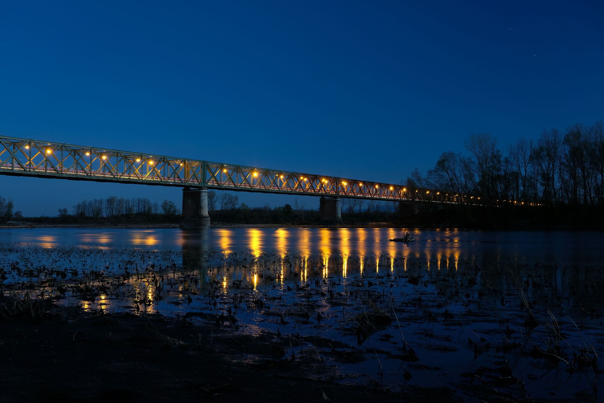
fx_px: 503
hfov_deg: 61.9
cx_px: 302
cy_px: 202
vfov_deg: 43.6
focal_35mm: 30
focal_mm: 20.2
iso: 200
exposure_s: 41
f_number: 8
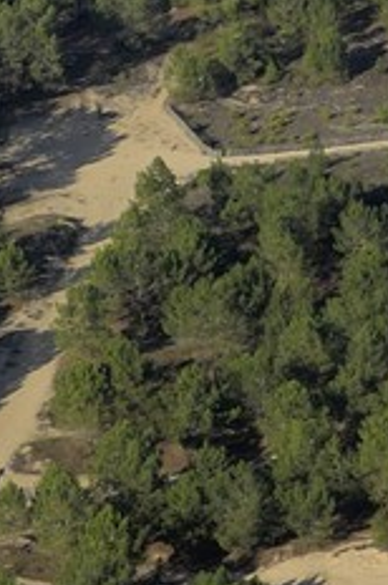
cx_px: 1232
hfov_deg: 4.5
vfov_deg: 7.1
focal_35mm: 290
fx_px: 4702
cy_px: 116
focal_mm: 28
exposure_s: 1/750
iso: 100
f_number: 5
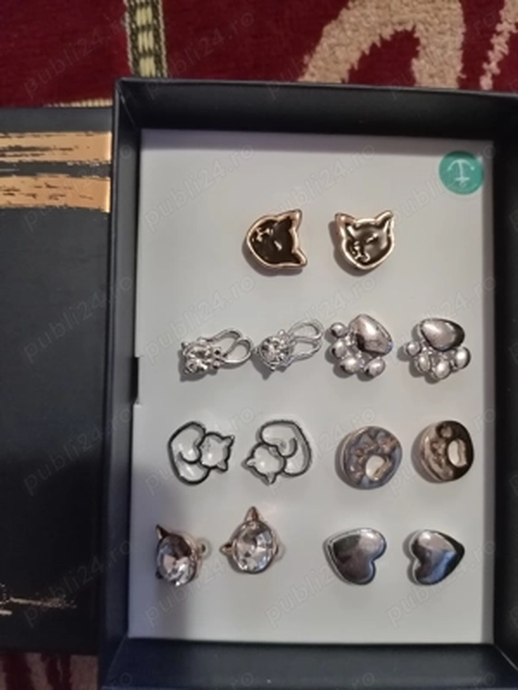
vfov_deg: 67.3
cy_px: 345
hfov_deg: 53.1
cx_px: 259
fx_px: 519
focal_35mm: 26
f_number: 1.8
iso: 1256
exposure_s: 1/20
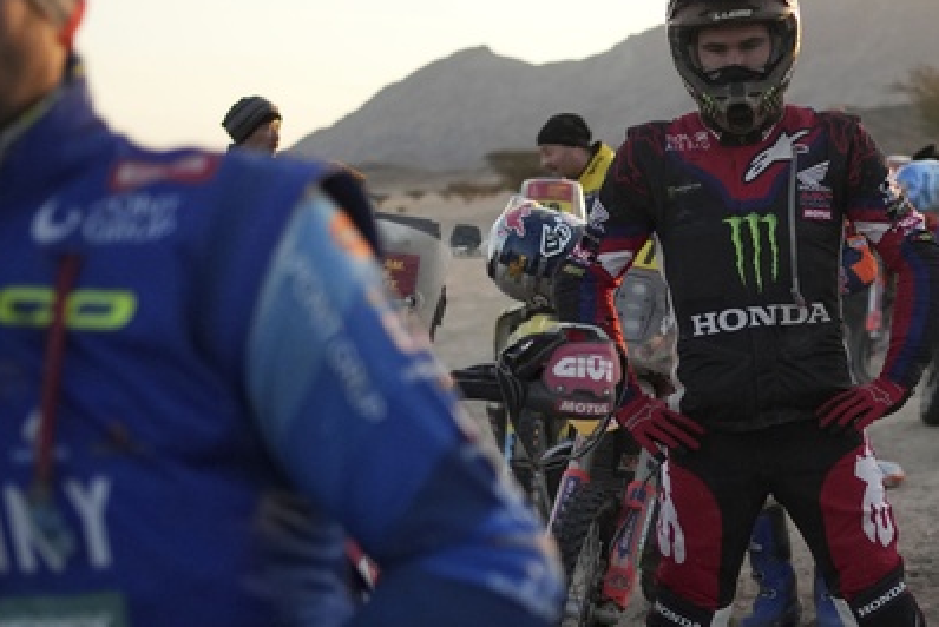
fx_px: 2349
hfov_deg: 22.3
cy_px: 456
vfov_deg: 15.2
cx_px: 760
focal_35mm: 90
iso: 2500
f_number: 1.8
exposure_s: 1/10000
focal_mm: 35
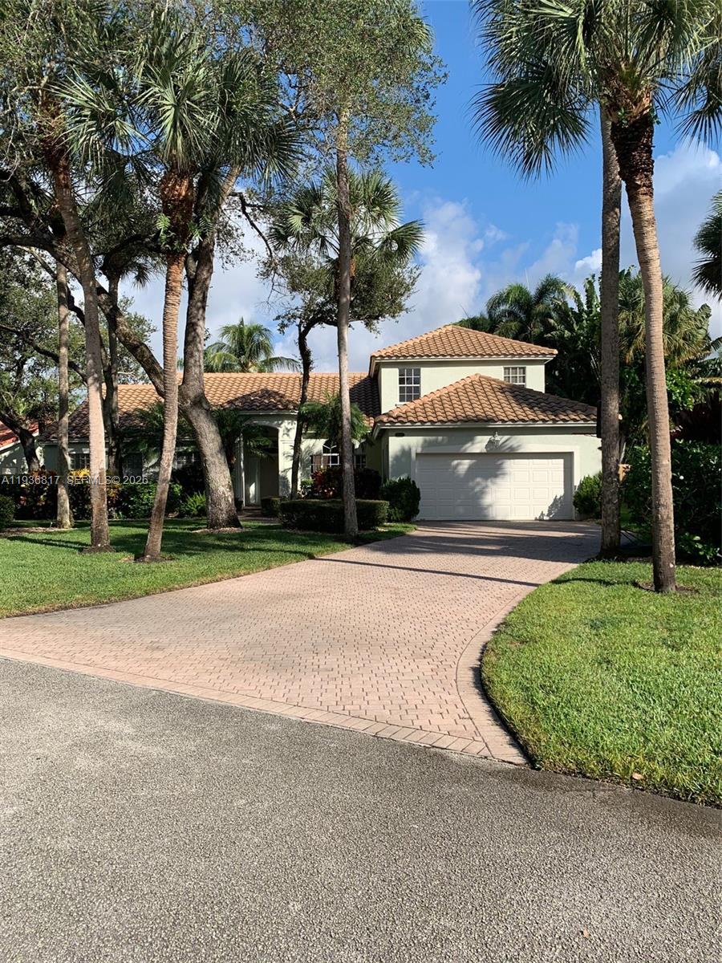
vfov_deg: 67.3
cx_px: 361
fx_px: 723
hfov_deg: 53.1
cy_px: 482
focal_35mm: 26
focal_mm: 4.25
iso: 25
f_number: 1.8
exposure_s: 1/1916
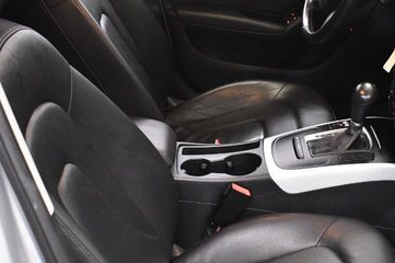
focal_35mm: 64
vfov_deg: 20.9
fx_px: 702
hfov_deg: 31.1
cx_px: 278
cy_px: 216
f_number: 3.5
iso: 3200
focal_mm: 18
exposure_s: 1/125
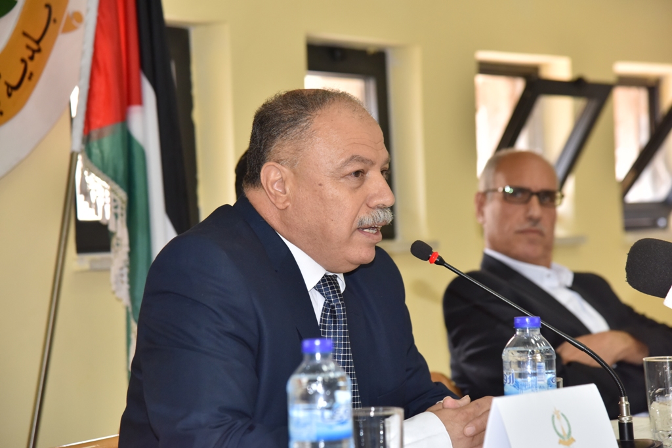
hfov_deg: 19.5
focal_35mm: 105
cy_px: 224
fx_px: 1960
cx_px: 336
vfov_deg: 13.0
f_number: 5.6
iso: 1600
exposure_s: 1/160
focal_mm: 105
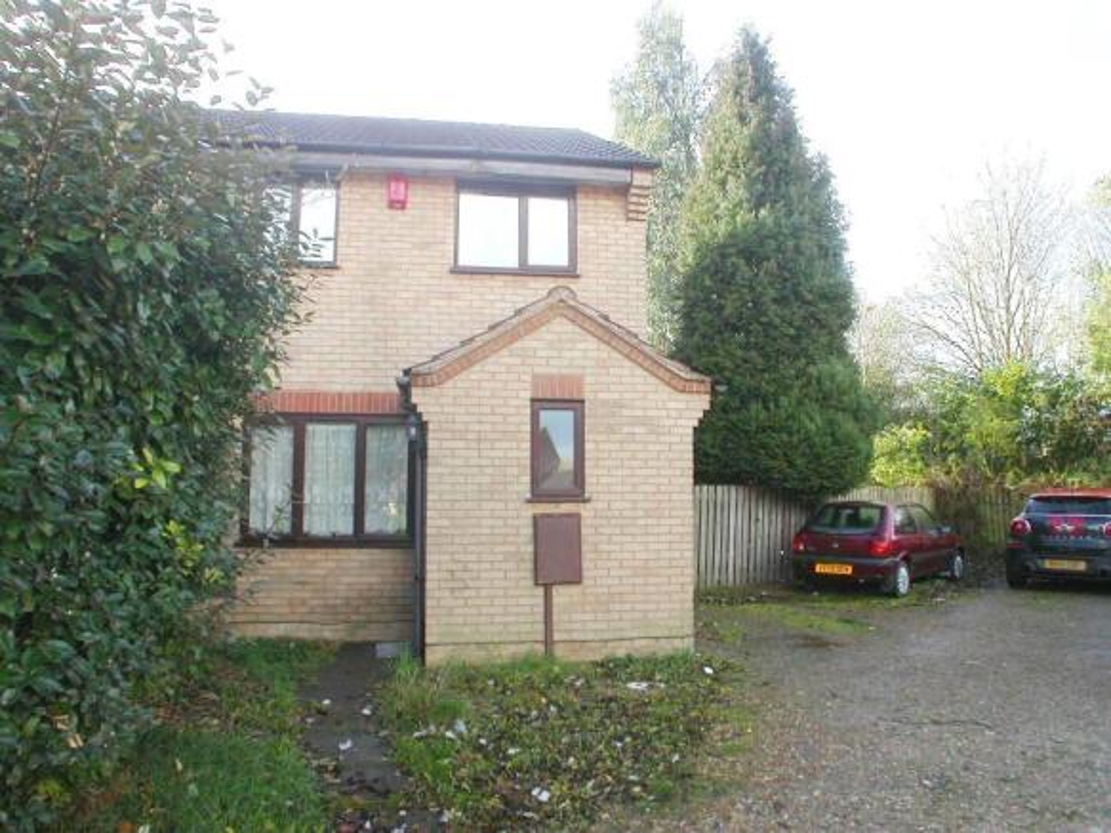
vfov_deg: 37.7
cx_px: 556
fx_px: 1219
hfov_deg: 49.0
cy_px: 416
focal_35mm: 38
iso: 100
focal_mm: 7.85
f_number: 4.7
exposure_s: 1/135
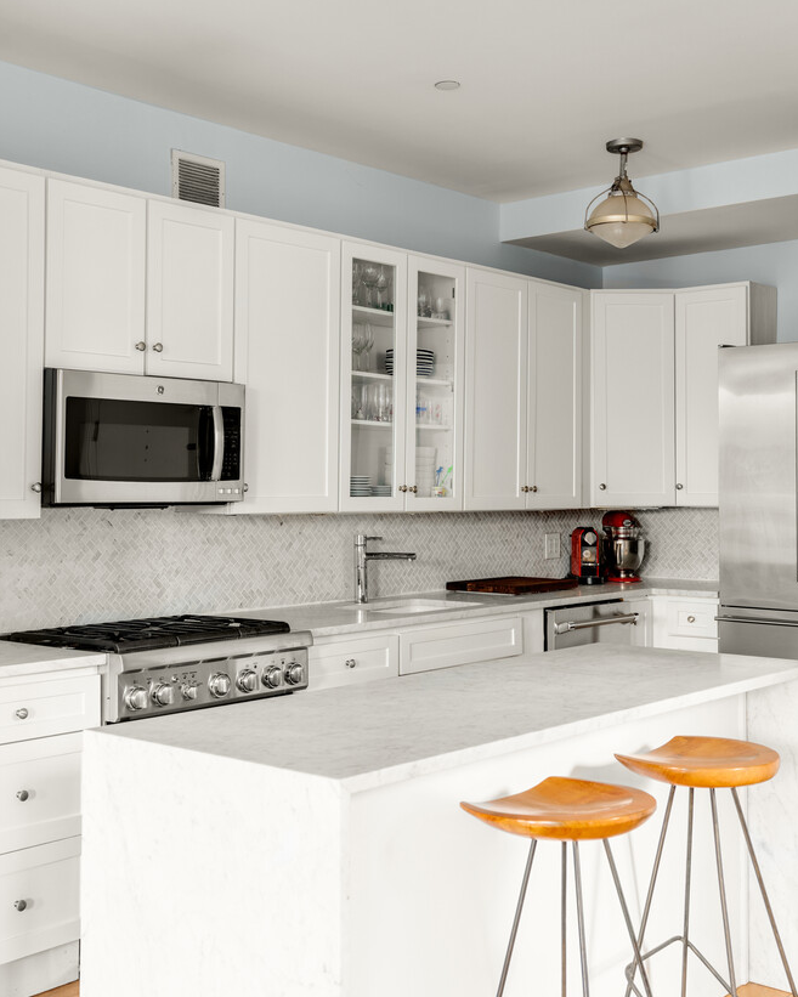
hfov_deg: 37.3
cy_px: 526
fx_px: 1181
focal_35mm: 40
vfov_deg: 45.8
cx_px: 403
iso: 320
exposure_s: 1/4
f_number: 5.6
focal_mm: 35
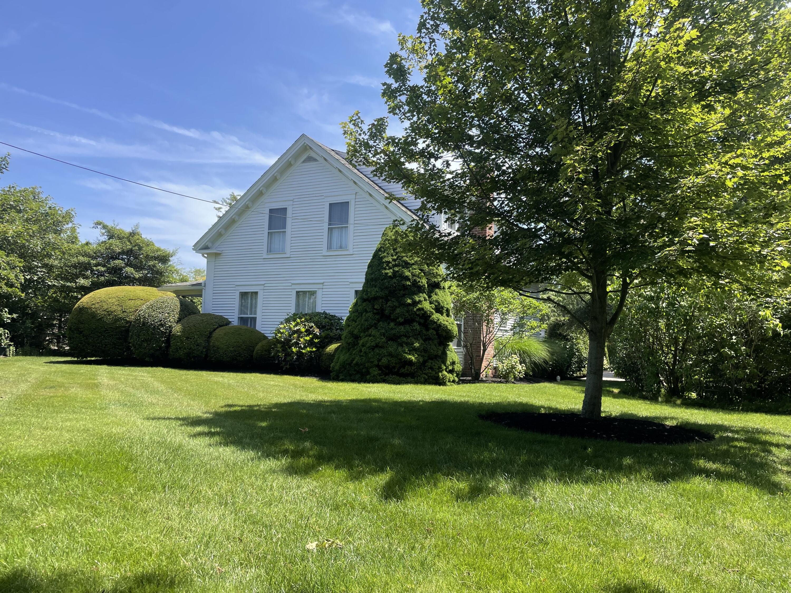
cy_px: 296
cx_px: 396
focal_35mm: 26
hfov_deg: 67.3
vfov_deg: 53.1
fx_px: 594
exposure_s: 1/1553
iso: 32
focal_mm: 4.2
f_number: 1.6
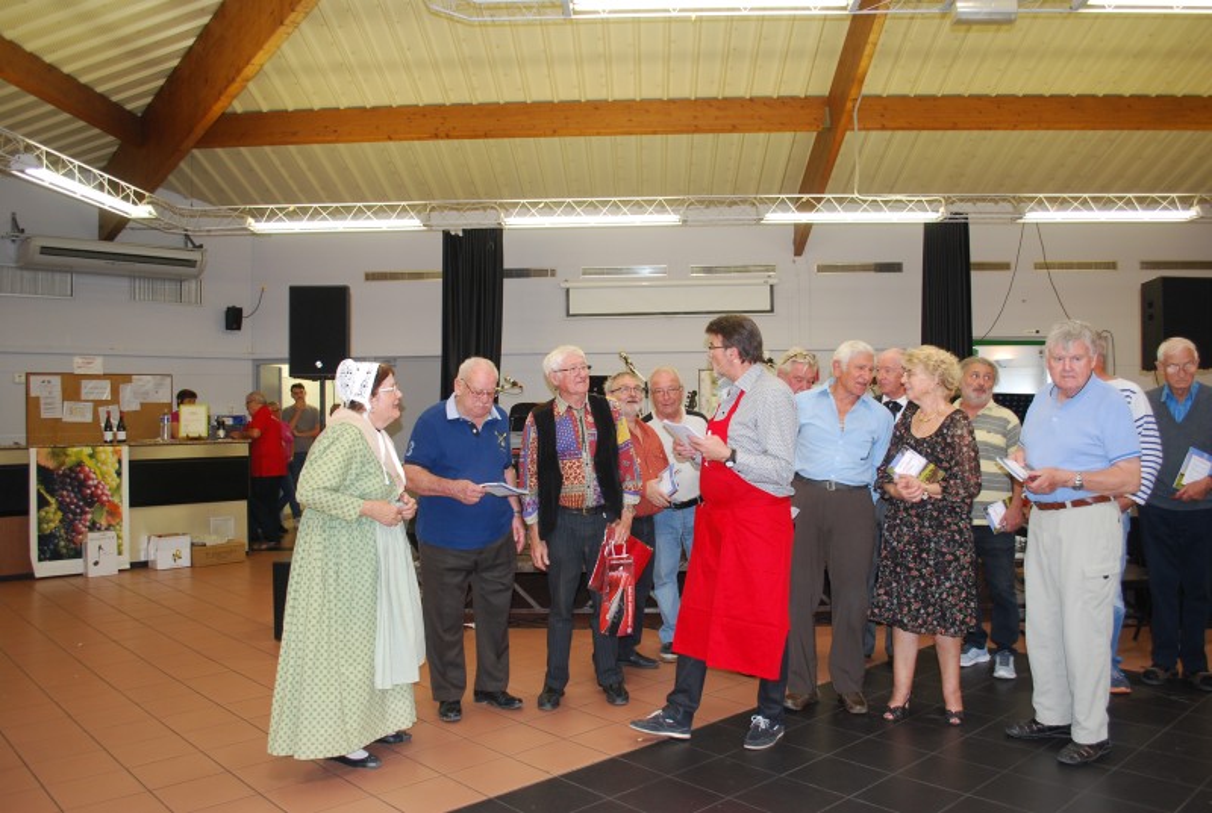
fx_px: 911
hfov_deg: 67.3
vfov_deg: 48.1
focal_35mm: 27
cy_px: 406
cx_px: 606
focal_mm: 18
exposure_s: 1/60
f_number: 3.5
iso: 320
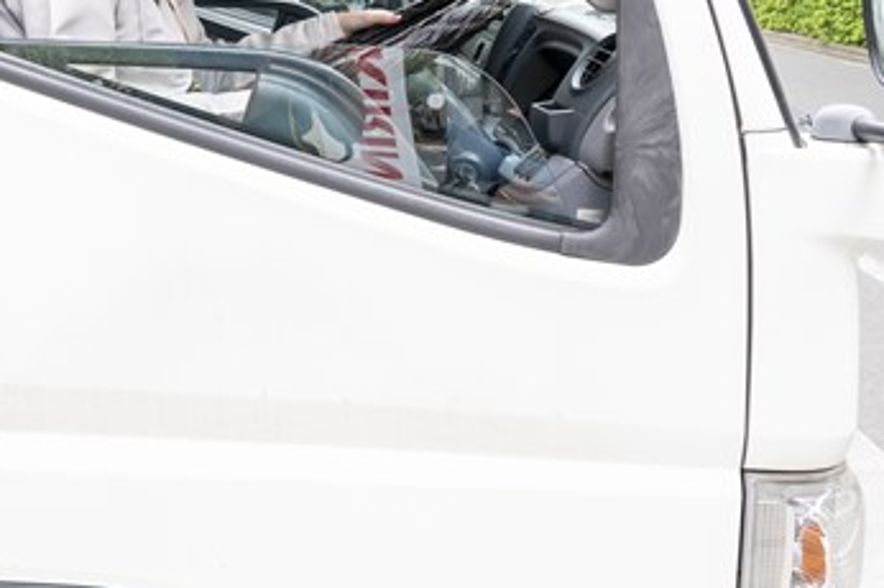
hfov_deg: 38.7
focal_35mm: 50
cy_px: 77
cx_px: 230
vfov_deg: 26.2
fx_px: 1227
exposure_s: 1/125
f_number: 8
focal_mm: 24
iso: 500
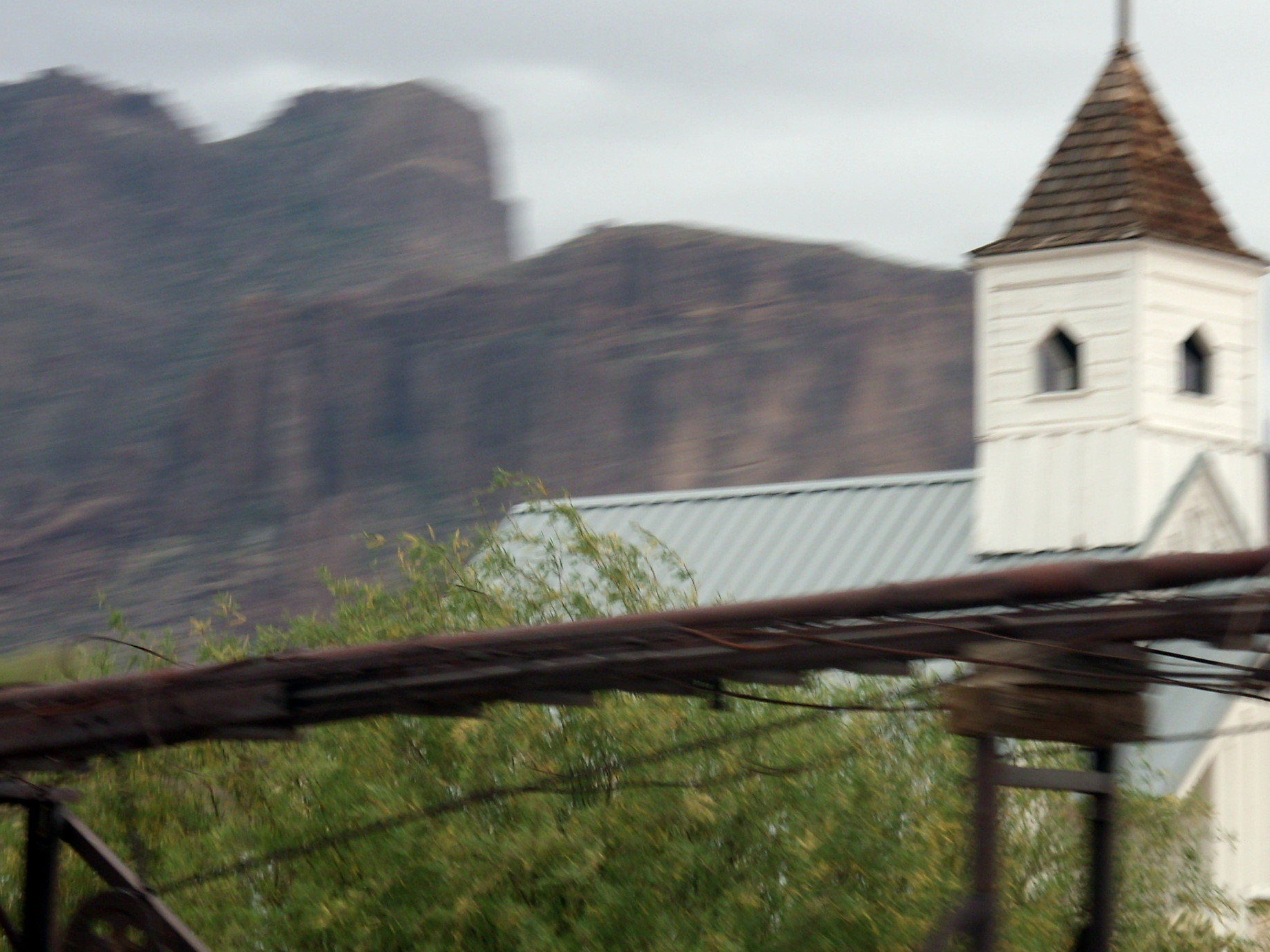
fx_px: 5870
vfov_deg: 9.3
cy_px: 436
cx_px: 788
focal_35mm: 160
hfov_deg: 12.3
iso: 50
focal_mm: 18.9
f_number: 3.7
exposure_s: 1/91
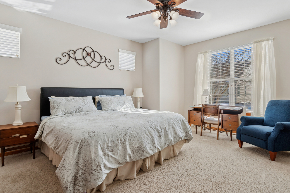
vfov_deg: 67.4
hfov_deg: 90.0
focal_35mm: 18
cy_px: 96
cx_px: 145
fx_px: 145
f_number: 8
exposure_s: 1/30
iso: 320
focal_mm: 12
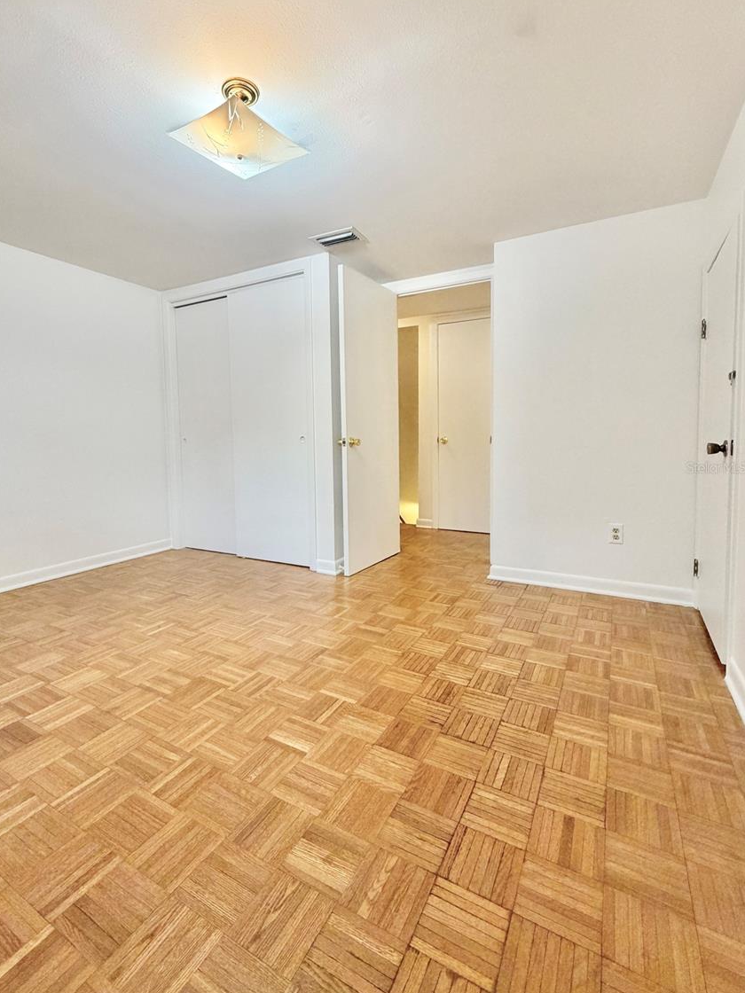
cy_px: 467
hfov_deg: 81.7
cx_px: 350
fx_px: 430
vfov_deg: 98.1
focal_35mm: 15
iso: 250
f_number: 2.2
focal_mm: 2.22
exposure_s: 1/60
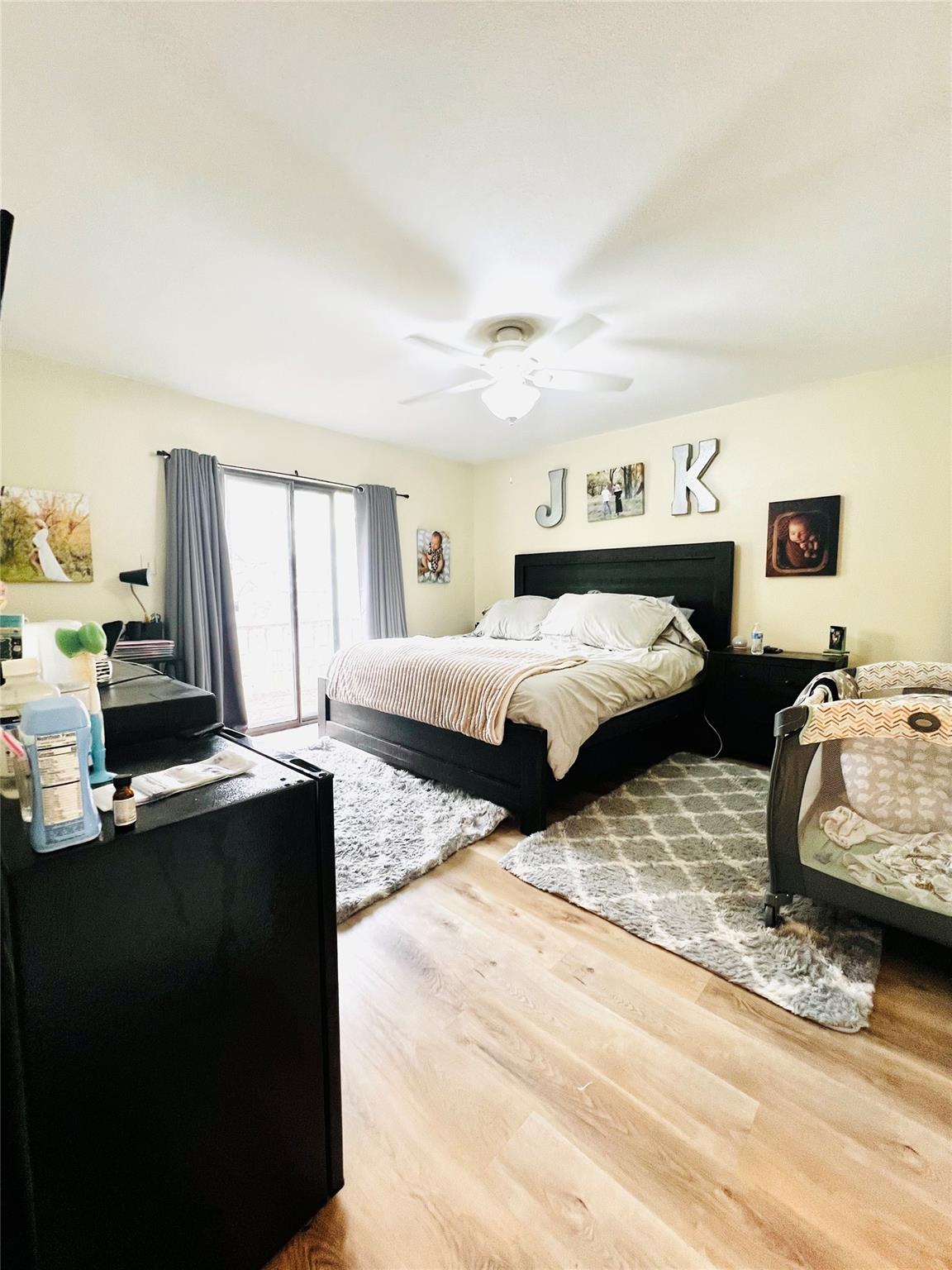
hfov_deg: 89.9
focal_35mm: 13
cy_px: 635
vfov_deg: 106.2
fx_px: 477
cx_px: 476
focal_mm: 1.57
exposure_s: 1/120
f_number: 1.8
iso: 200
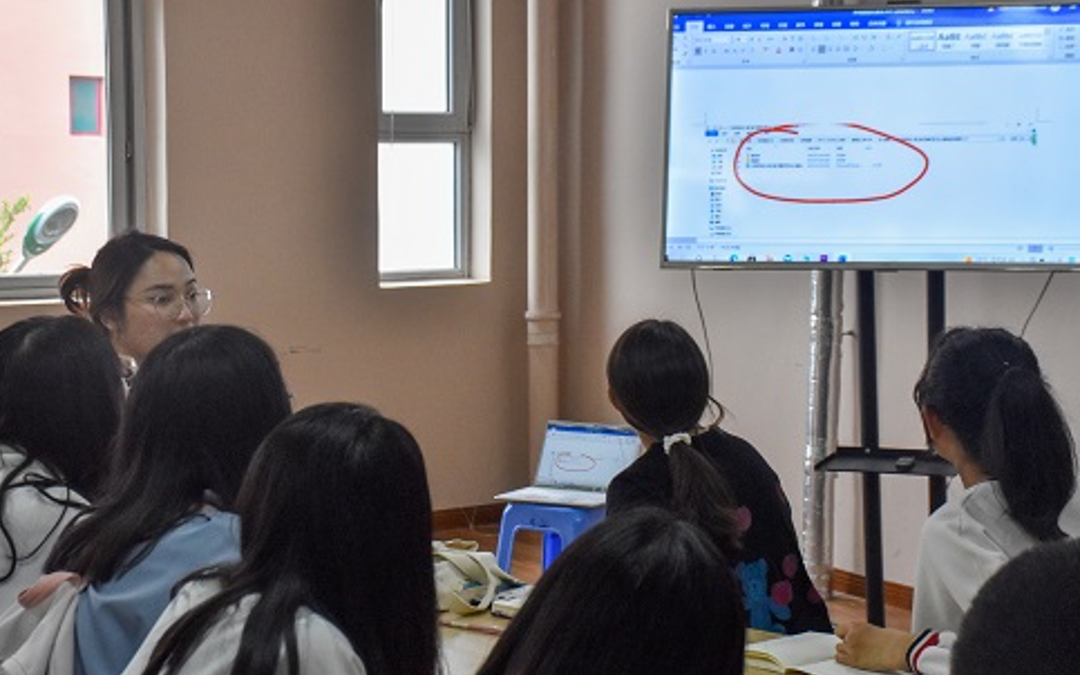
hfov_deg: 24.3
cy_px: 317
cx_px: 633
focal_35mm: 85
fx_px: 2502
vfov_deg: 15.4
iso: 1600
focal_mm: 42
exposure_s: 1/125
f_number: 8
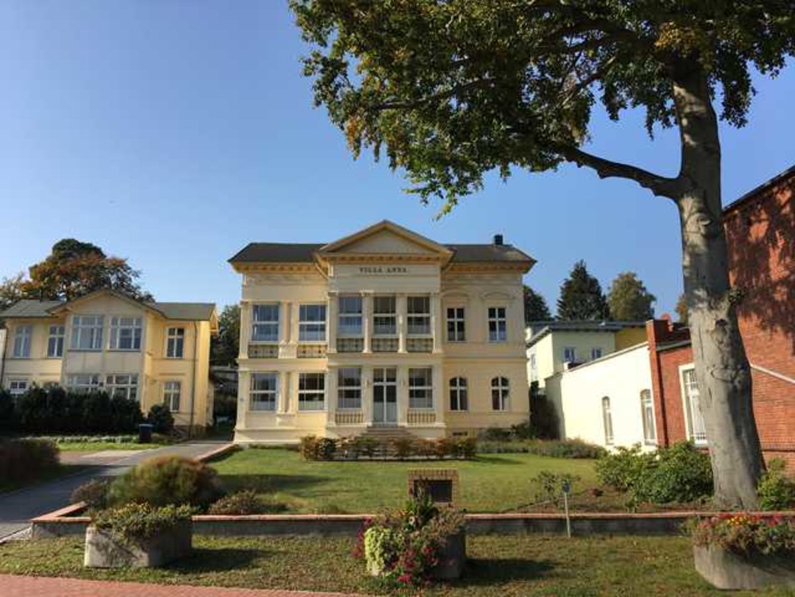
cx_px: 398
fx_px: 666
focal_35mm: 29
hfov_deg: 61.7
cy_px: 298
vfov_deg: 48.2
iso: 25
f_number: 2.2
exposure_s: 1/1202
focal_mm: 4.15
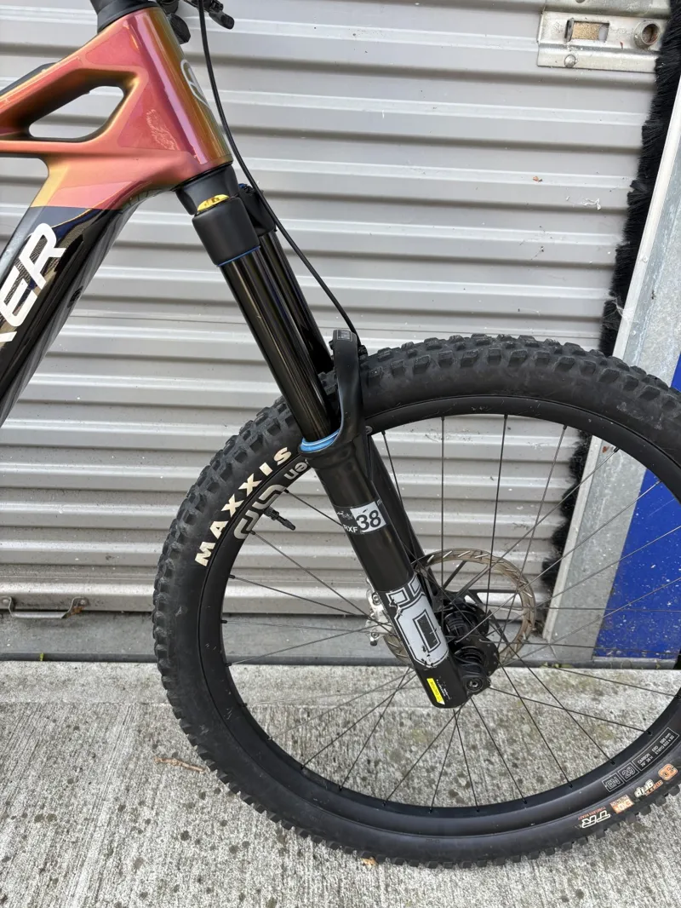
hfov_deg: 53.1
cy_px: 454
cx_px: 340
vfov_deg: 67.3
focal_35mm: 26
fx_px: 682
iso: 40
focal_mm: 5.96
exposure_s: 1/176
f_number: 1.6
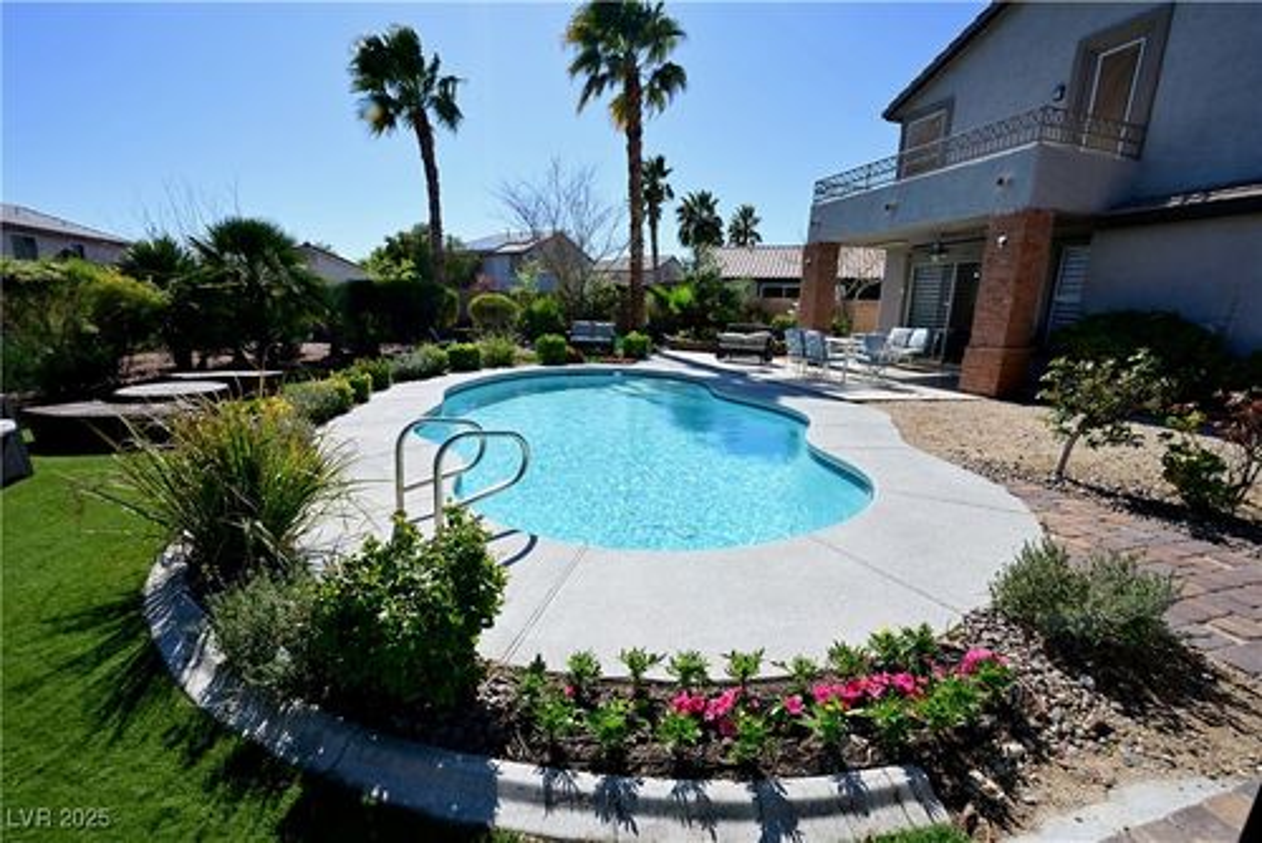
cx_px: 631
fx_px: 526
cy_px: 422
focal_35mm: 15
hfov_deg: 100.4
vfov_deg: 77.4
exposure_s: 1/60
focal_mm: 15
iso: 250
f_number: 22
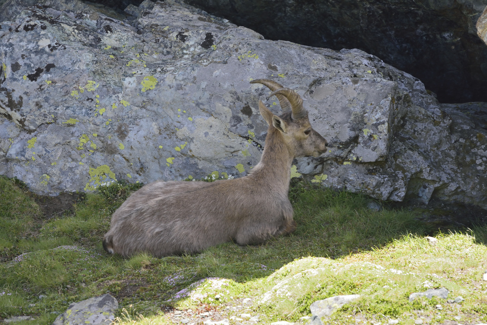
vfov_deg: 2.3
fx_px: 8116
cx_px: 244
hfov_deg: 3.4
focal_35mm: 600
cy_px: 162
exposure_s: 1/320
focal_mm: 400
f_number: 8
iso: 500
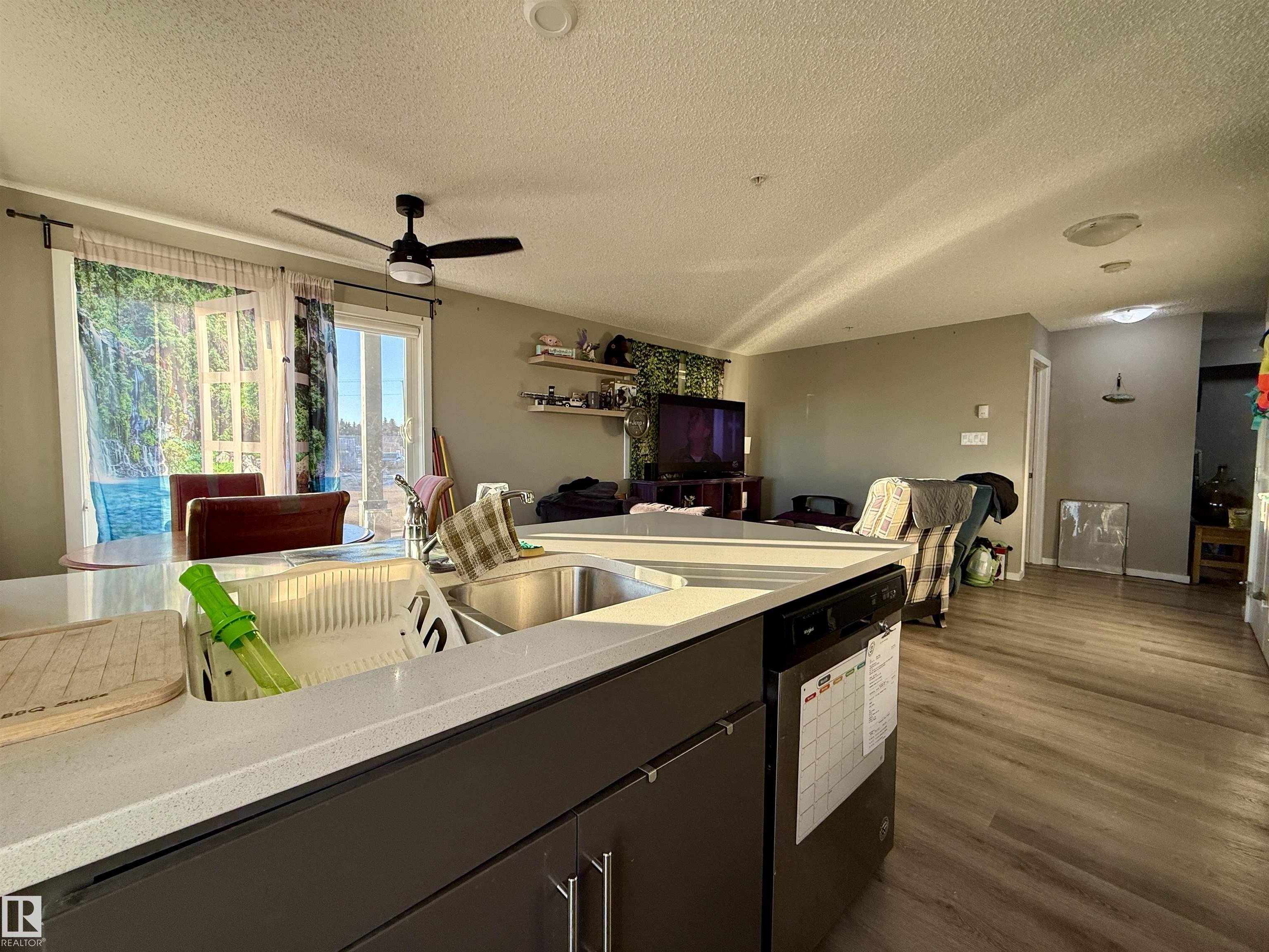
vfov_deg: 85.7
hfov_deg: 102.1
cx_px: 634
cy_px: 476
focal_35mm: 14
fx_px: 513
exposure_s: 1/99
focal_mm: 2.22
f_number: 2.2
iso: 80
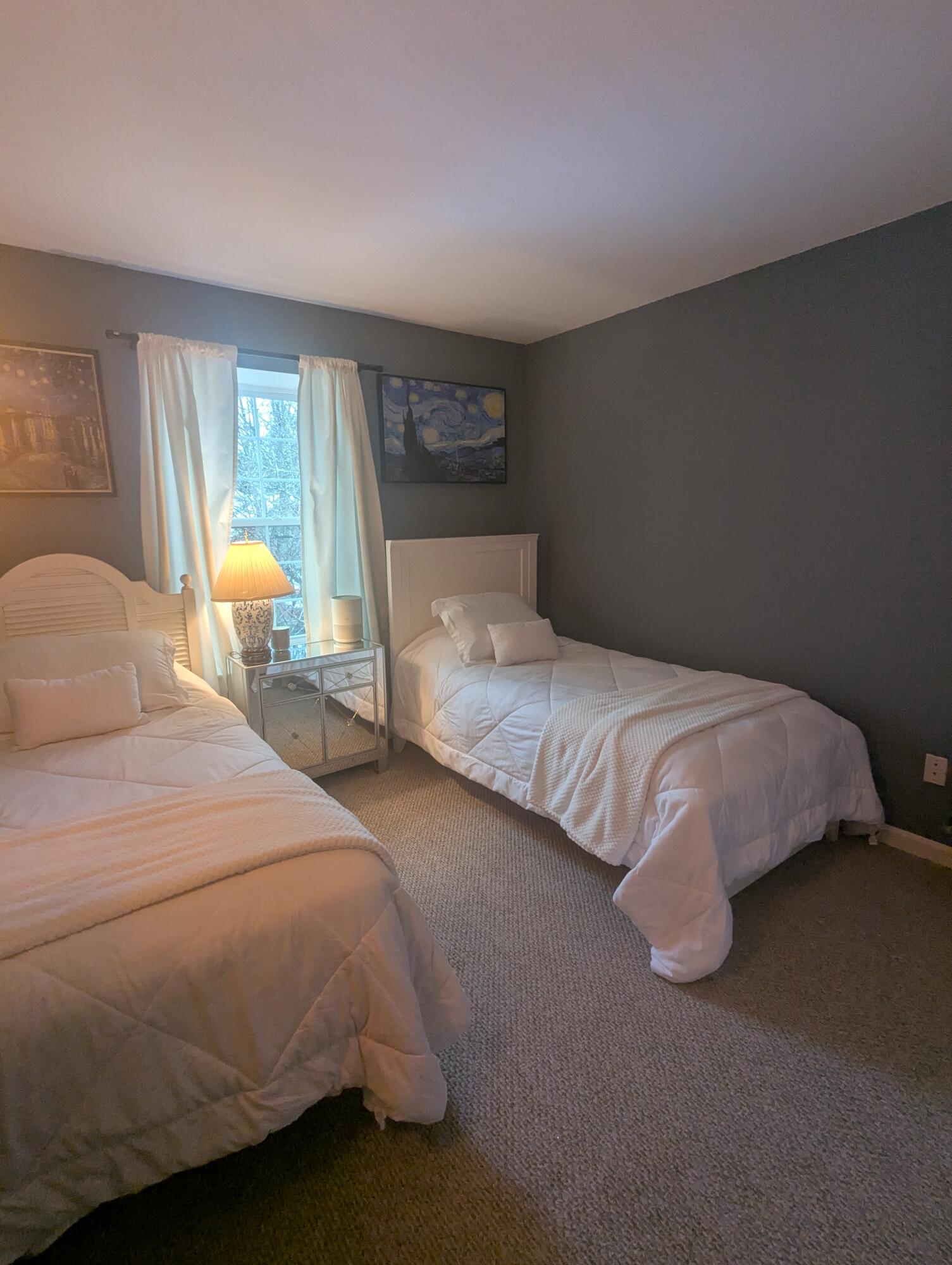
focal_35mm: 16
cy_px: 632
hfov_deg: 78.2
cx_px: 476
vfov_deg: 94.4
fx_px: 585
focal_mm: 2.35
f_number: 2.2
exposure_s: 1/40
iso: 139
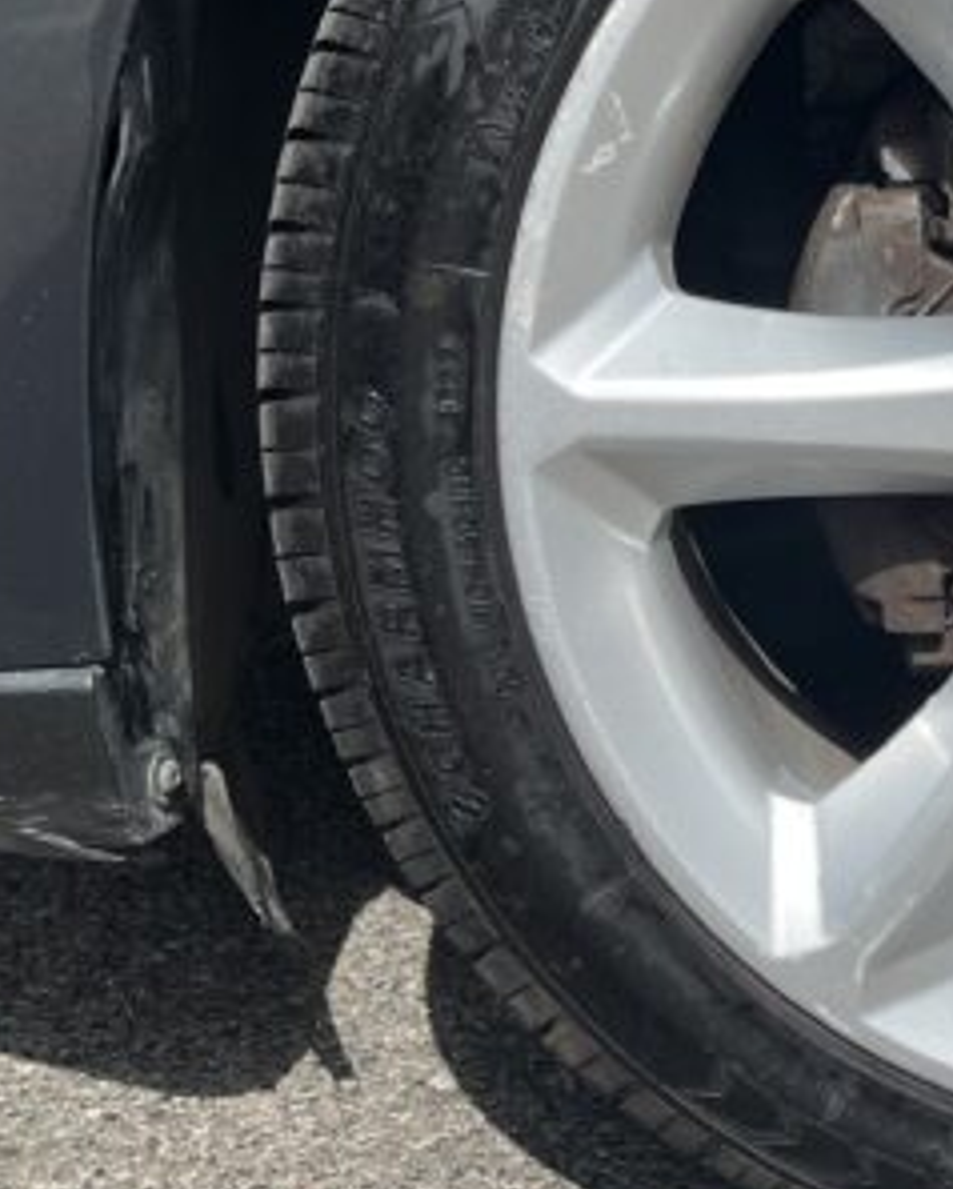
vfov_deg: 27.6
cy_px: 326
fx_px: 2395
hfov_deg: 20.6
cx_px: 1225
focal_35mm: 68
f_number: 1.6
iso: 50
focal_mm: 5.1
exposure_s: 1/2899
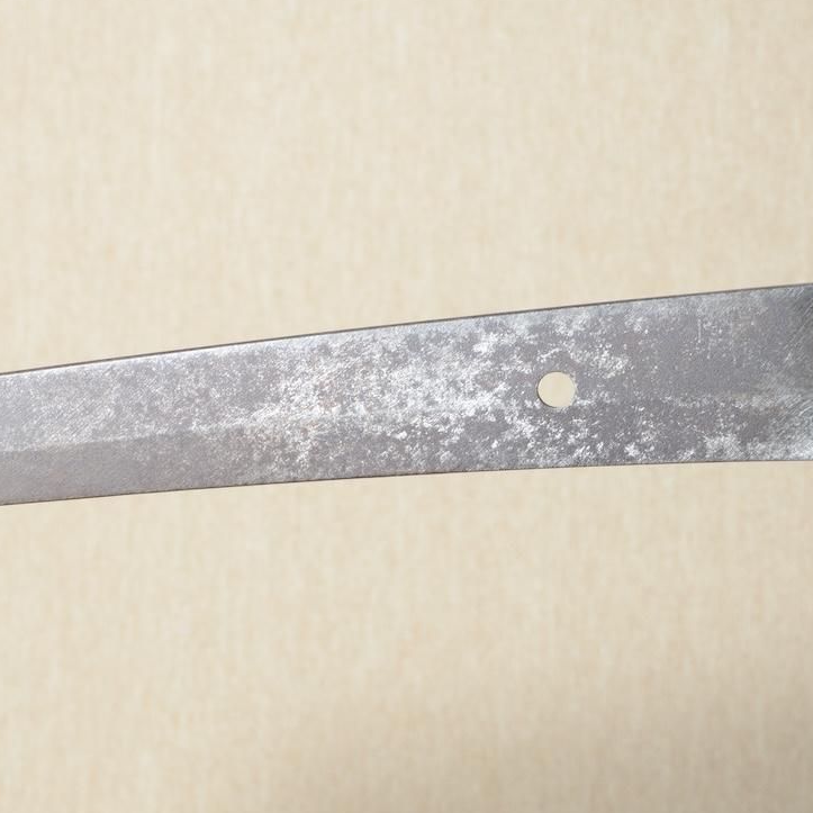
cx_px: 350
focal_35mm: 143
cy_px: 372
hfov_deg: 12.2
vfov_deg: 12.2
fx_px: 3800
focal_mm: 58
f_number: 11
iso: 400
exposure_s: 1/2
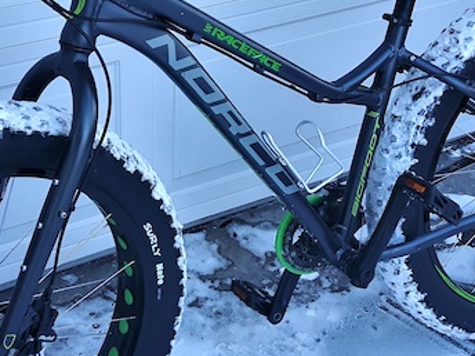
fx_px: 988
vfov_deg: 20.4
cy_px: 144
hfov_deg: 26.9
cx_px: 155
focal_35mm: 72
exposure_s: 1/136
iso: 40
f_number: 1.9
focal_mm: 3.7
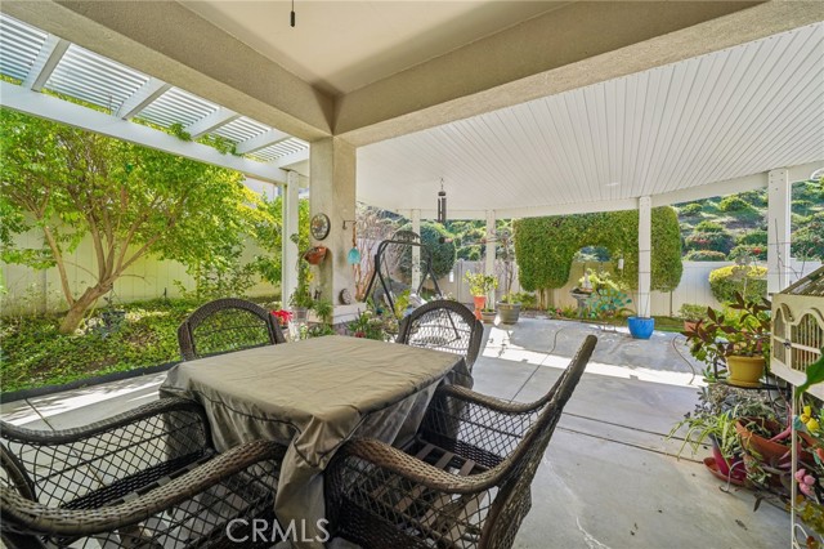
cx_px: 412
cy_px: 274
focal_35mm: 13
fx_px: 297
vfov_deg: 85.4
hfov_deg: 108.4
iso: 100
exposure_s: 1/30
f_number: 8
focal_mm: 13
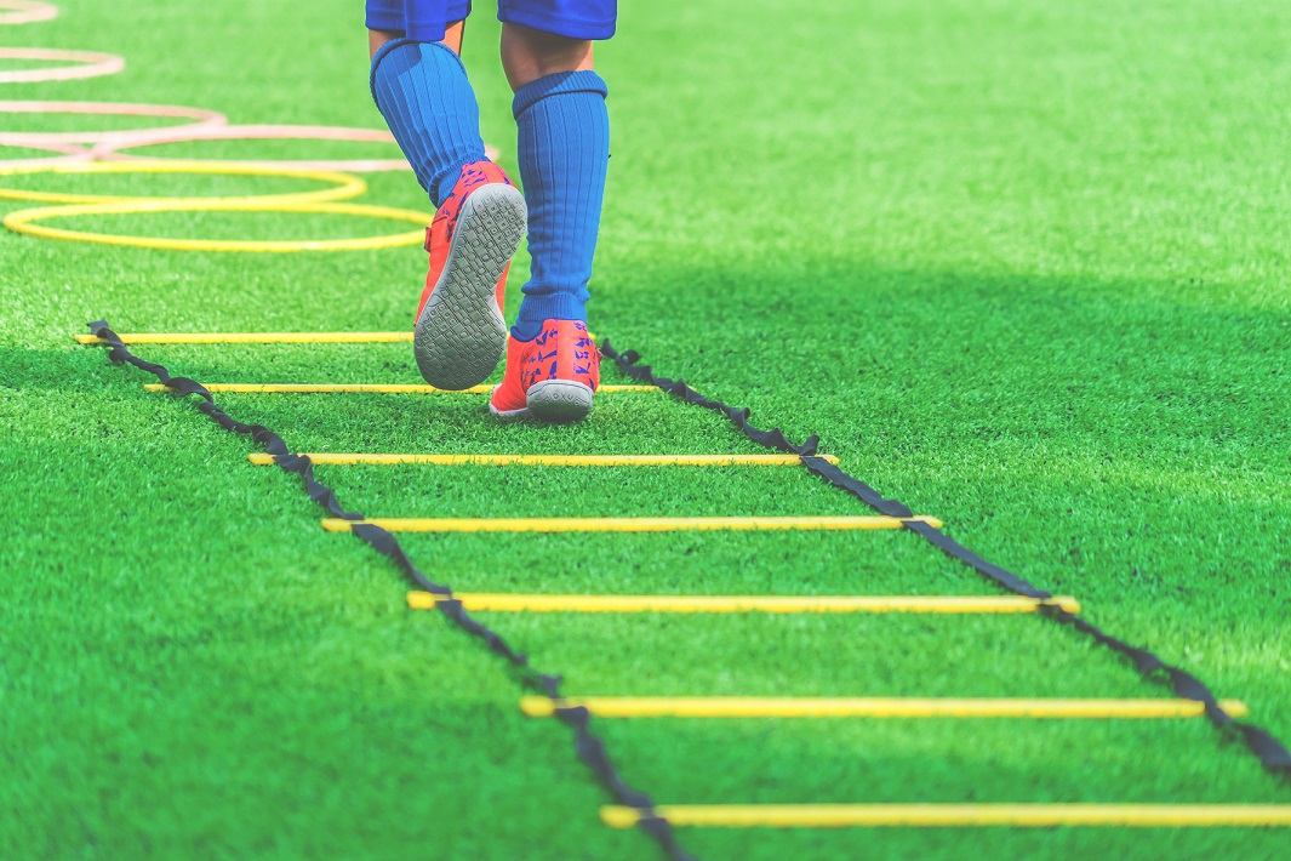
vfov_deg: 5.7
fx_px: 8606
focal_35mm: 240
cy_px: 430
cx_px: 646
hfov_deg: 8.6
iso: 1000
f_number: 6.3
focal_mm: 240
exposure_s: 1/1250
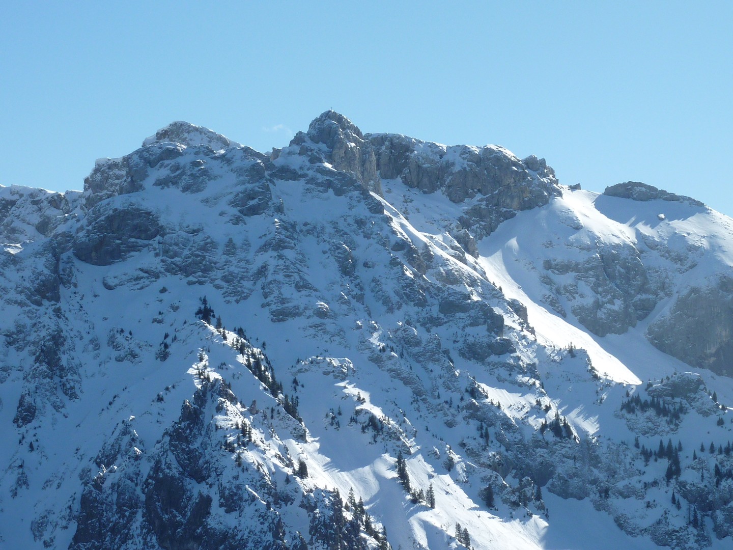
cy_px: 275
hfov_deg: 17.6
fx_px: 2372
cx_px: 366
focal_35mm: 112
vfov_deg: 13.2
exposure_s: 1/500
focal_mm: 12.8
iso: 80
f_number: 5.6
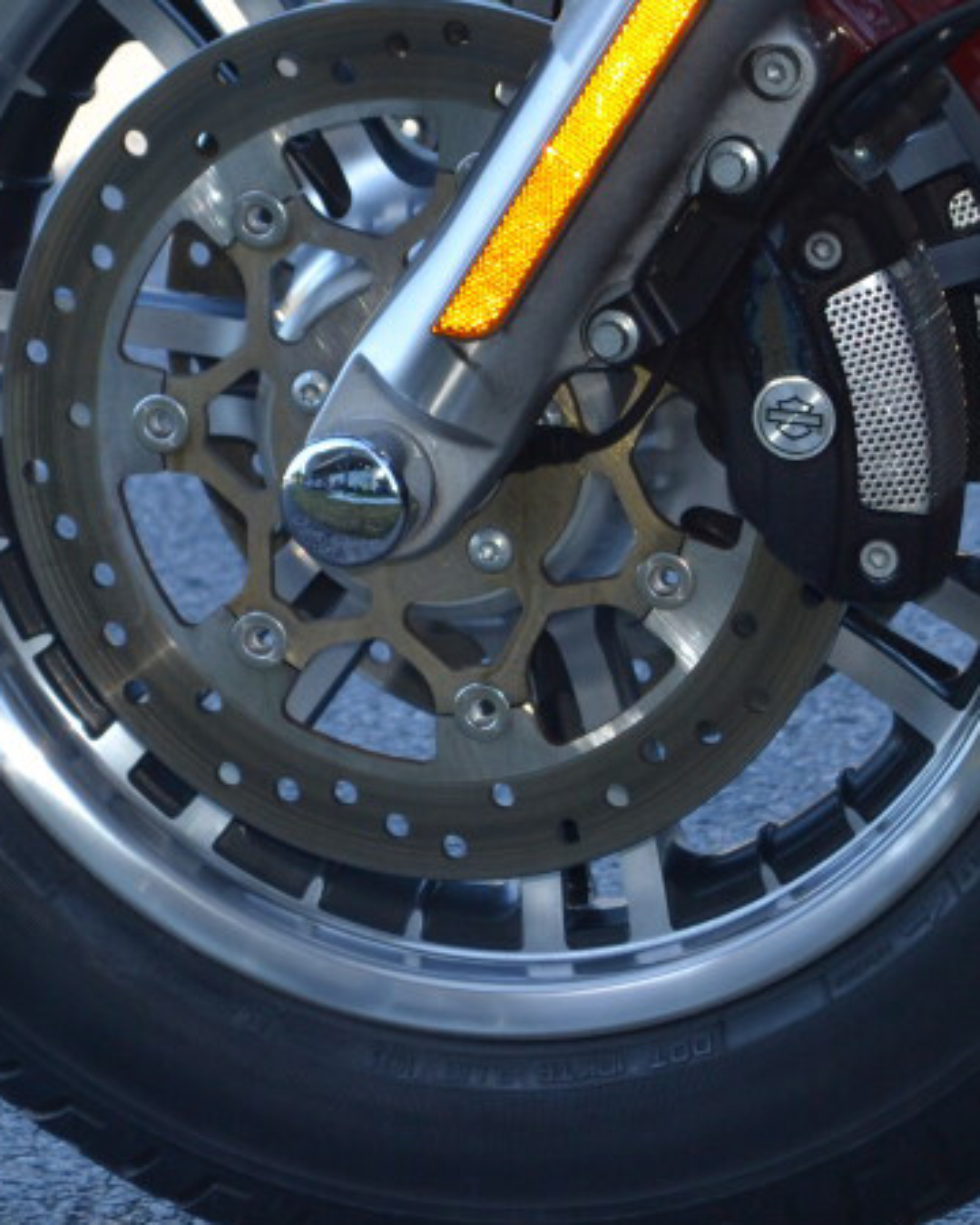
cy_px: 240
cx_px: 416
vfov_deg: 9.3
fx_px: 7478
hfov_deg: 7.5
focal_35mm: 206
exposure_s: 1/125
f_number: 5.6
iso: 160
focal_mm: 55
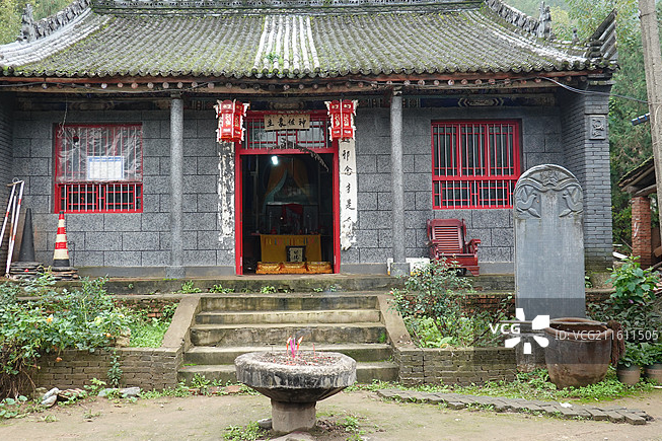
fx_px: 699
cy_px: 205
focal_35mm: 38
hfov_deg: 50.6
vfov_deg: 35.0
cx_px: 294
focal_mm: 11.52
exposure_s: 1/80
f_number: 3.5
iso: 125
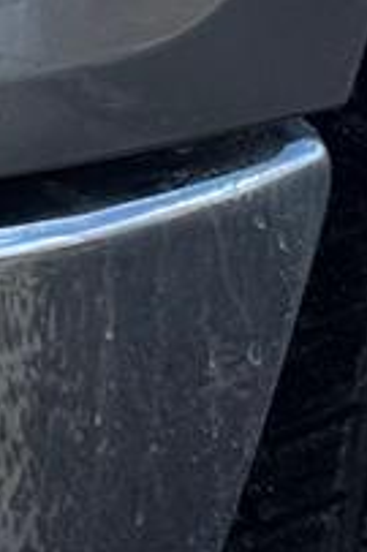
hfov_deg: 4.0
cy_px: -397
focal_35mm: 315
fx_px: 4825
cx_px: -1329
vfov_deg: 6.4
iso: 64
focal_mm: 6.76
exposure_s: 1/1984
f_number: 1.78
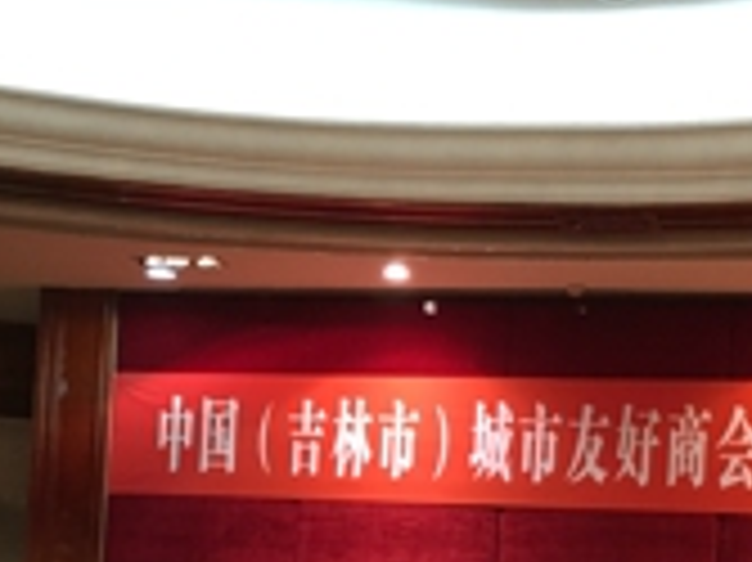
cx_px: 216
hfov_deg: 22.4
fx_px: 1889
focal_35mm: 87
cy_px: 609
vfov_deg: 16.5
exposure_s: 1/33
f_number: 2.2
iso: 200
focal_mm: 4.15
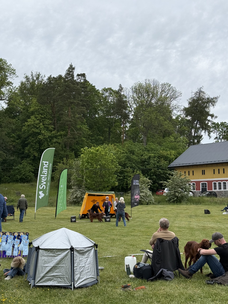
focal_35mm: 48
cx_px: 114
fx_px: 422
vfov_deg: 39.7
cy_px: 152
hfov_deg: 30.3
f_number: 1.78
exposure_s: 1/3096
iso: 64
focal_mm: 6.76
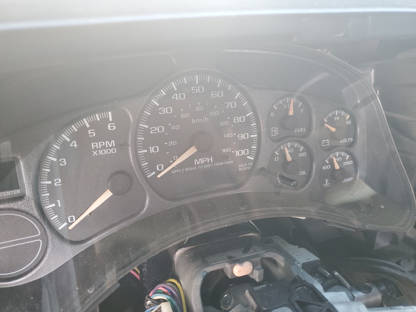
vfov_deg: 53.1
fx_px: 312
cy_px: 156
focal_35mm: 26
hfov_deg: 67.3
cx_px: 208
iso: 115
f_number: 1.5
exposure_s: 1/60.2
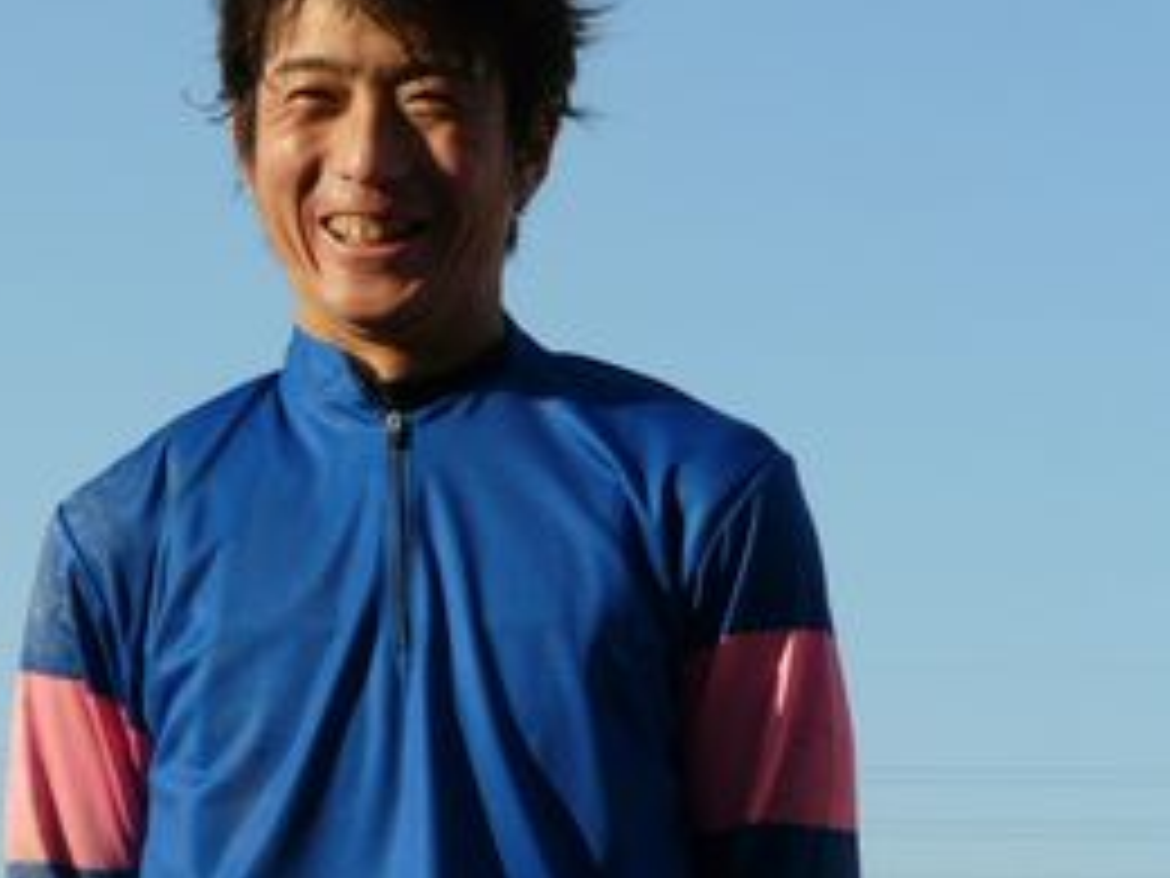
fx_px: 5104
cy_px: 261
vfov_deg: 9.8
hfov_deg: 13.1
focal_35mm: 151
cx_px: 400
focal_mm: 17.5
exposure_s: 1/320
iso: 100
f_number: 5.6
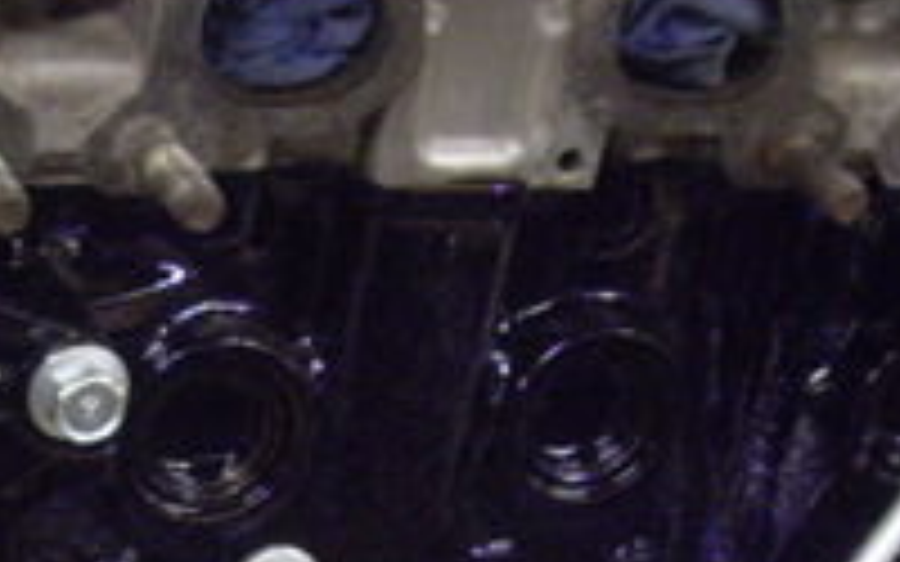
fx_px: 3164
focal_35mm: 129
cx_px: 202
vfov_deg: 10.0
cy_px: 724
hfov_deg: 16.1
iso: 400
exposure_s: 1/30
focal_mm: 7.9
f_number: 2.8
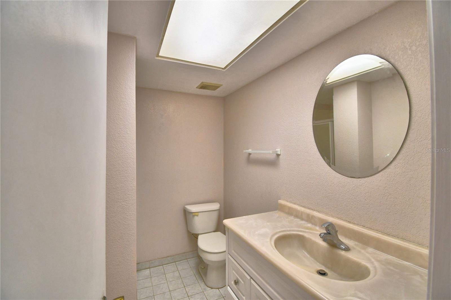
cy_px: 150
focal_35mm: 15
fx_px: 188
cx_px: 226
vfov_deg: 77.3
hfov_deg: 100.4
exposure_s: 1/125
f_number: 4.5
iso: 280
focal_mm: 10
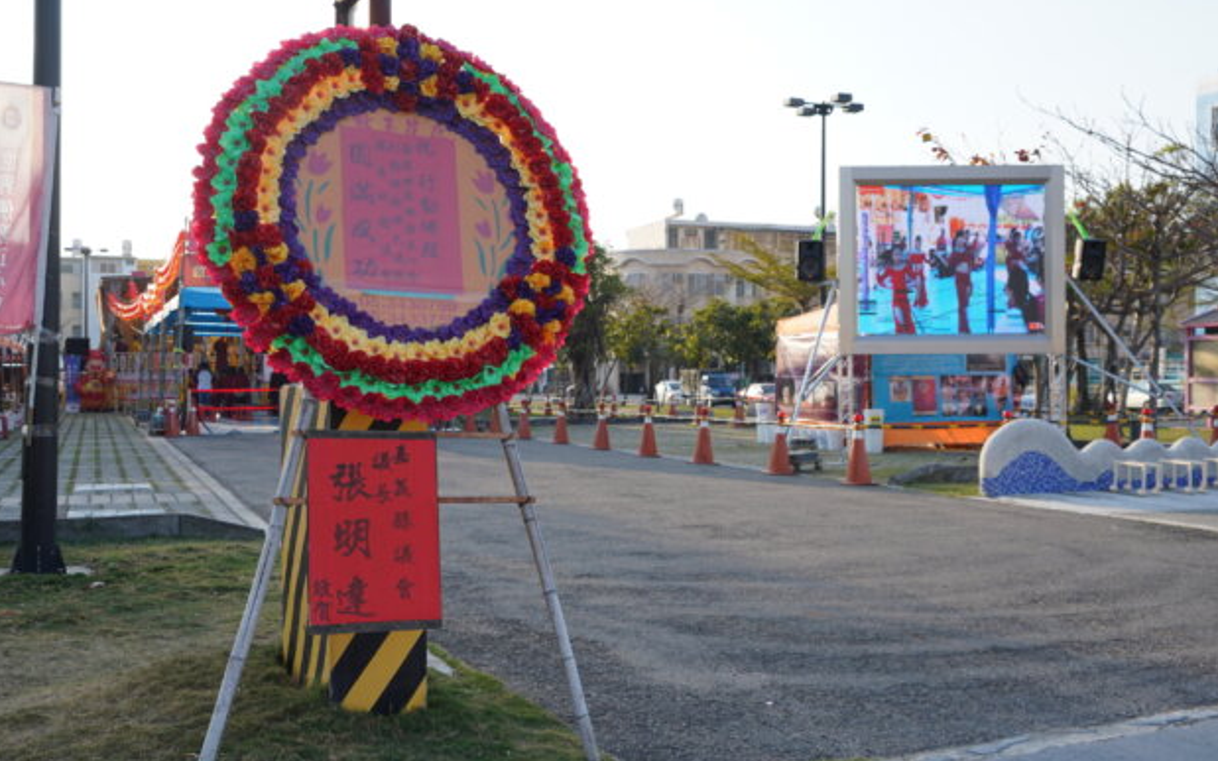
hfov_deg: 54.0
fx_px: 1195
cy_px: 369
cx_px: 605
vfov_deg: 35.3
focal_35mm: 36
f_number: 9
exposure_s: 1/125
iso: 200
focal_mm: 35
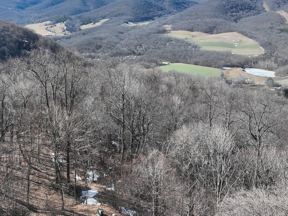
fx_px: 349
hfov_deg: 43.9
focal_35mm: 42
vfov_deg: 33.9
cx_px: 88
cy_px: 65
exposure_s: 1/1600
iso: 260
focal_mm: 12.29
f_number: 2.8
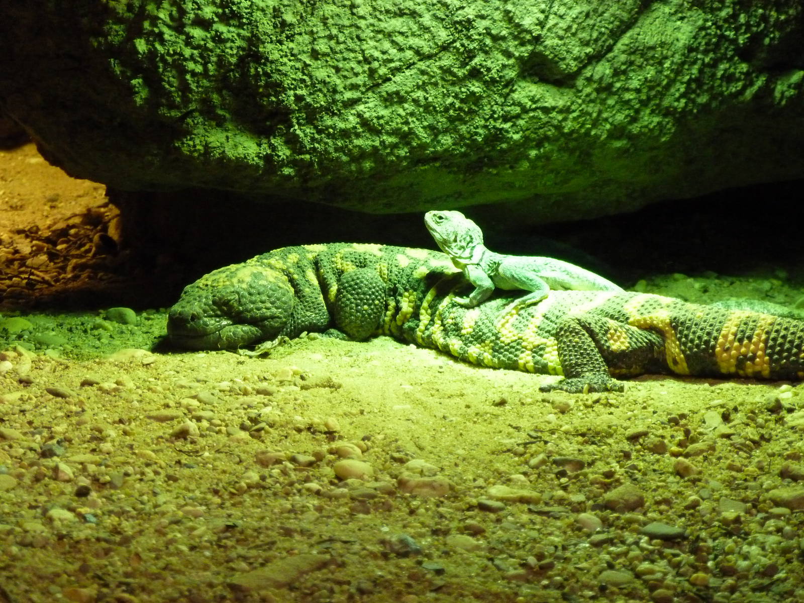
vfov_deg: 10.1
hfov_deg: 13.4
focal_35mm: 147
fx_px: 3414
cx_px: 402
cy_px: 302
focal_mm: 24.1
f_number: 4.5
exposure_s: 1/40
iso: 800
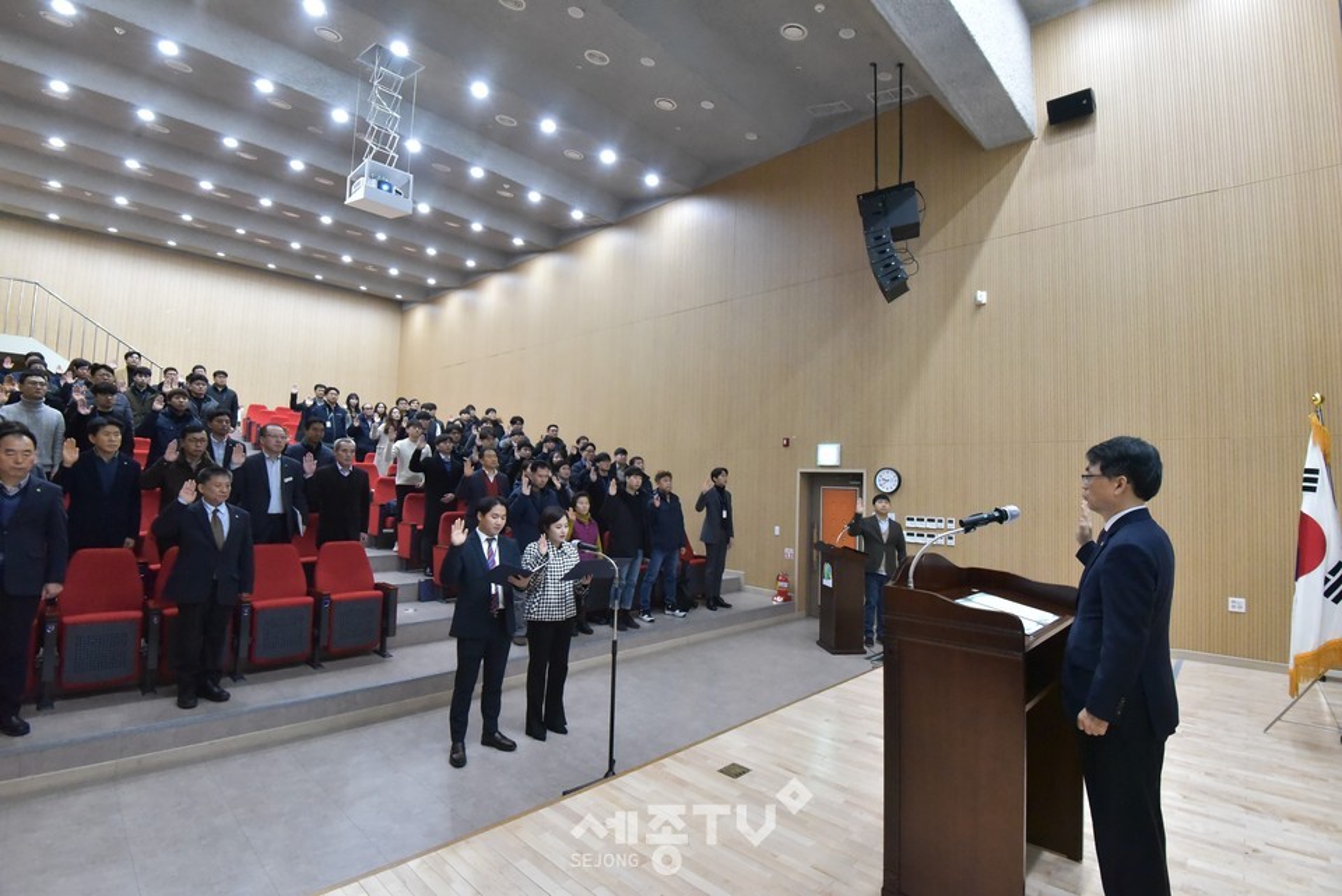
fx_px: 597
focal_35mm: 16
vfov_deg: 73.8
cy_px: 448
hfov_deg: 96.7
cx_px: 671
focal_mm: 16
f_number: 8
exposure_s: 1/80
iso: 12800
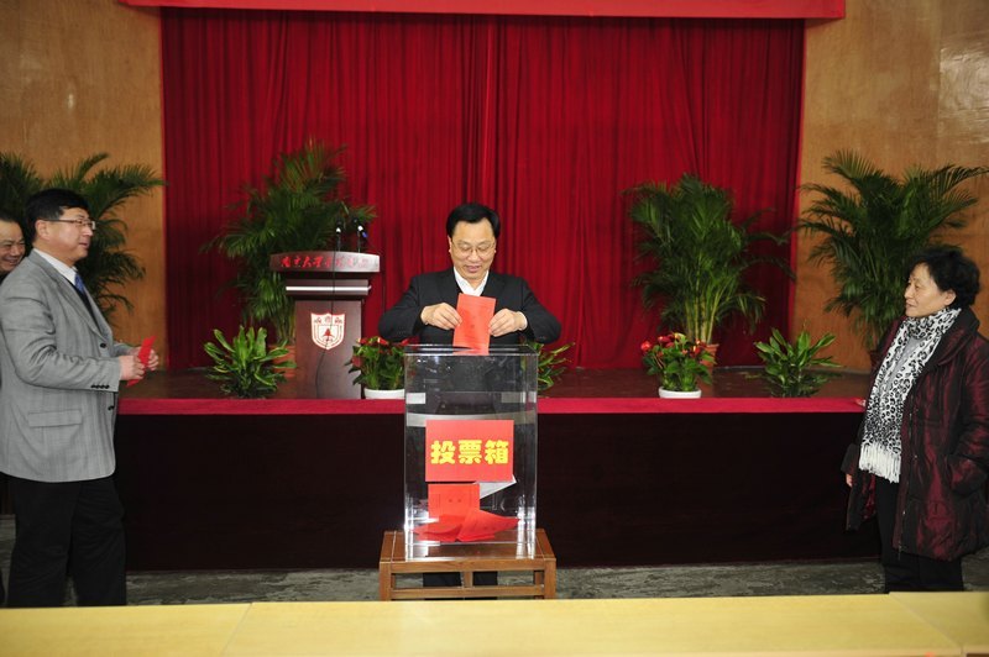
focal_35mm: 32
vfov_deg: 41.0
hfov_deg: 58.8
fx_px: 878
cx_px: 494
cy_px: 328
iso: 800
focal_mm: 32
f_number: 2.8
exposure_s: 1/60
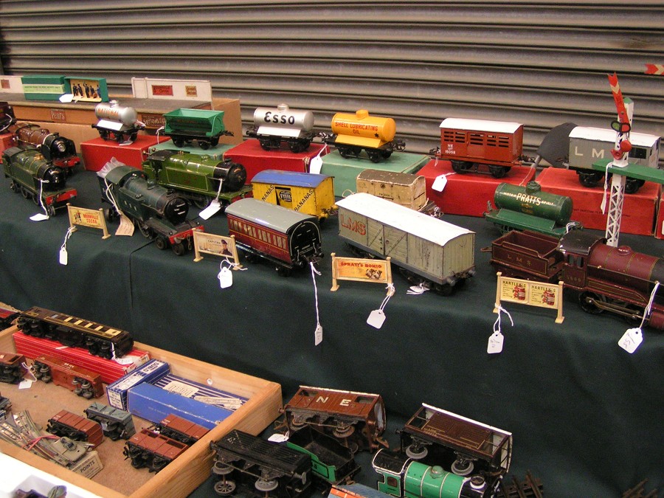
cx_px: 332
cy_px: 249
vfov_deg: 37.7
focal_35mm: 38
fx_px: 729
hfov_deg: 49.0
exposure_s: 1/13
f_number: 2.8
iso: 200
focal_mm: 5.8
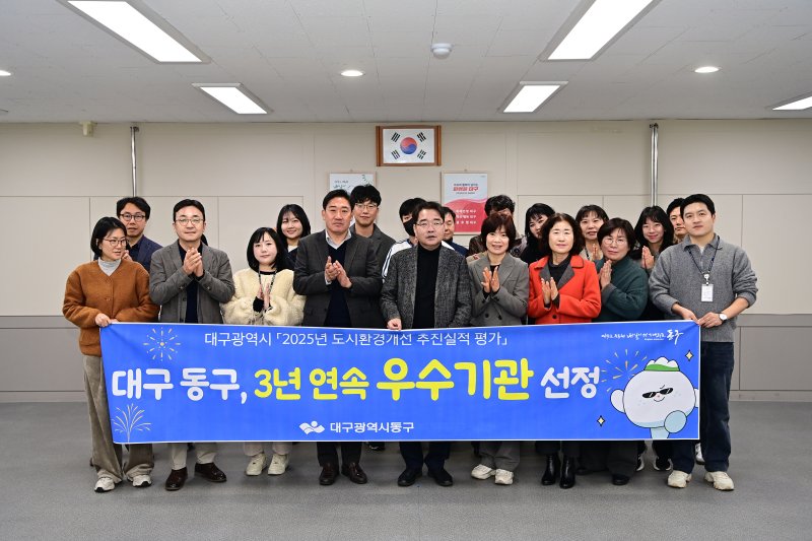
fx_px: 857
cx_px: 406
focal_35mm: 38
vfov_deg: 35.0
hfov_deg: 50.7
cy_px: 270
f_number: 4
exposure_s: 1/200
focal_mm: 38
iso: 1250
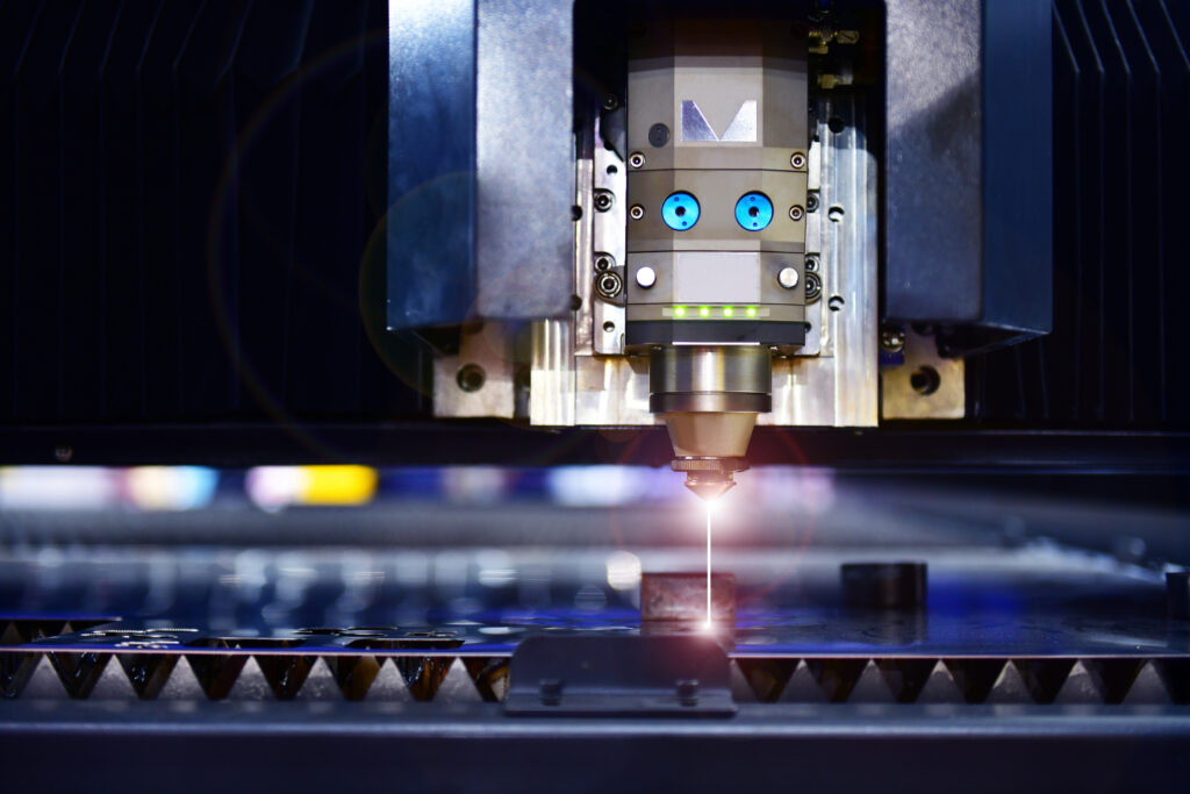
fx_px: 2182
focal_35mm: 66
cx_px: 595
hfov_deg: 30.5
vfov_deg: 20.6
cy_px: 397
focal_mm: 66
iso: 500
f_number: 2.8
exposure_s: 1/60
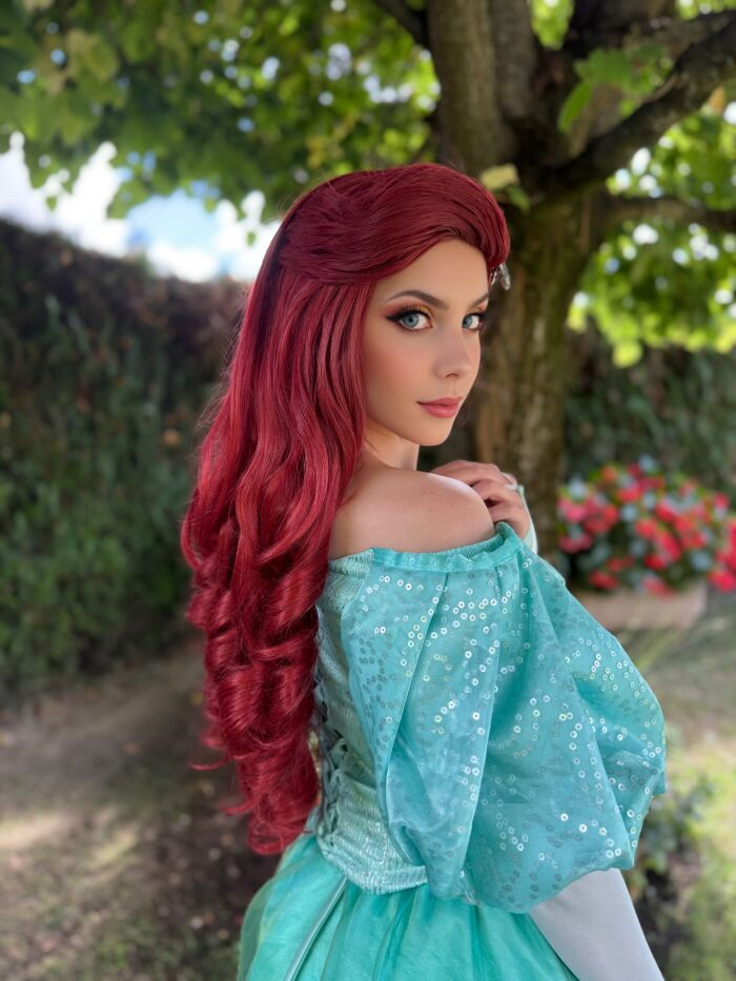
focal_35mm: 24
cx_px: 368
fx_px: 680
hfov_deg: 56.8
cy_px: 490
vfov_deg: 71.6
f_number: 1.78
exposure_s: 1/181
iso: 80
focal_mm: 6.76
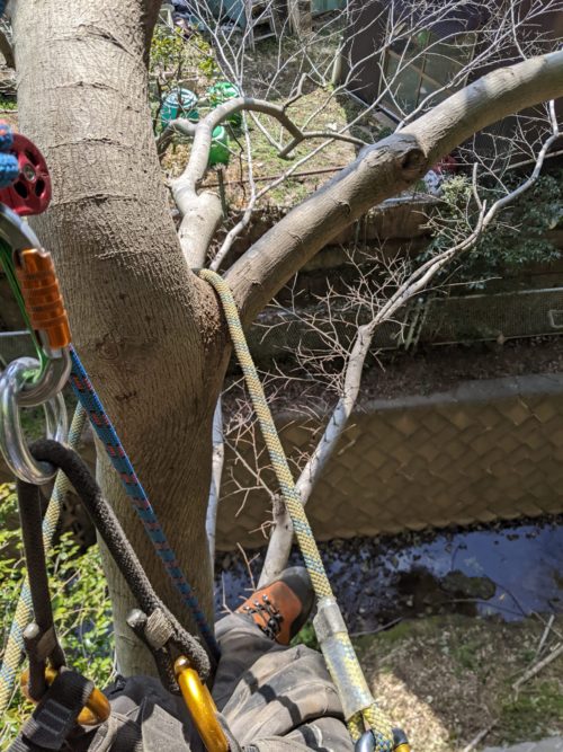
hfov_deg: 51.3
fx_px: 586
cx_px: 282
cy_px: 376
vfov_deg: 65.3
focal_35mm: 27
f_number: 1.8
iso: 51
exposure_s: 1/1304
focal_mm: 4.44
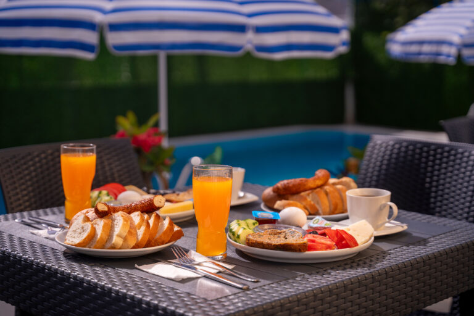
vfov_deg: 22.0
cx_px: 237
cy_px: 158
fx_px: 811
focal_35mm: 62
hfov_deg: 32.6
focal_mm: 61.6
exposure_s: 1/4000
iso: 125
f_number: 2.8
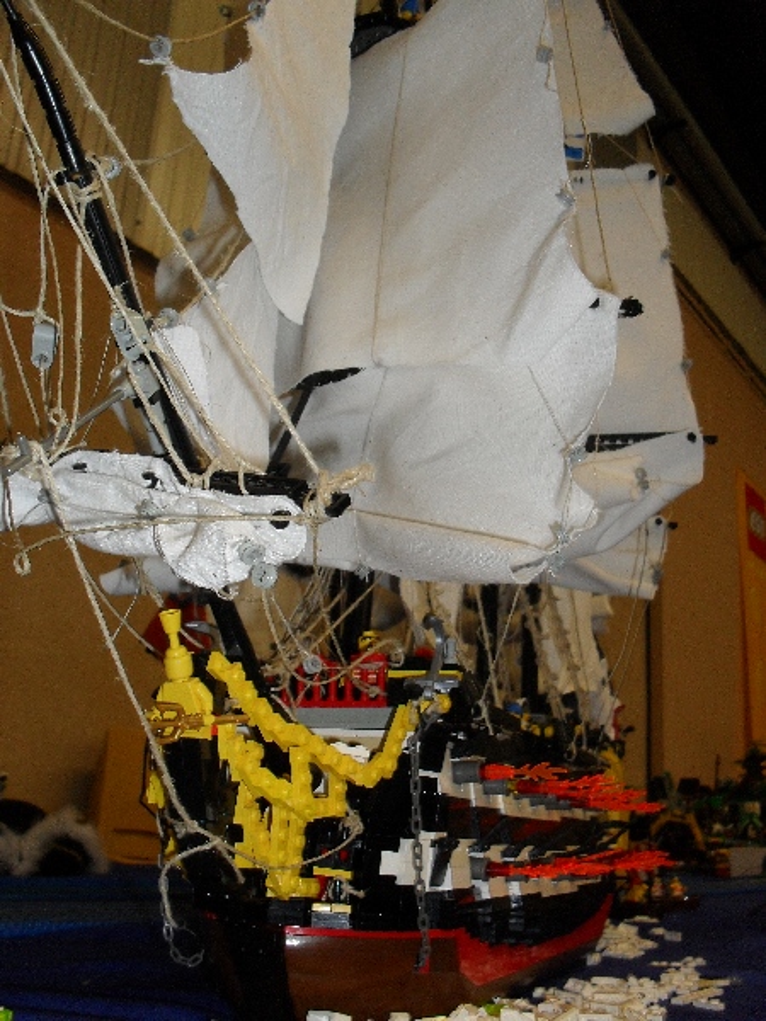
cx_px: 383
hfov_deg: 40.7
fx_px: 1033
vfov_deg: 52.6
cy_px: 510
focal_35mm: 35
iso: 200
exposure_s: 1/45
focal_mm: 6.3
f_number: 3.2
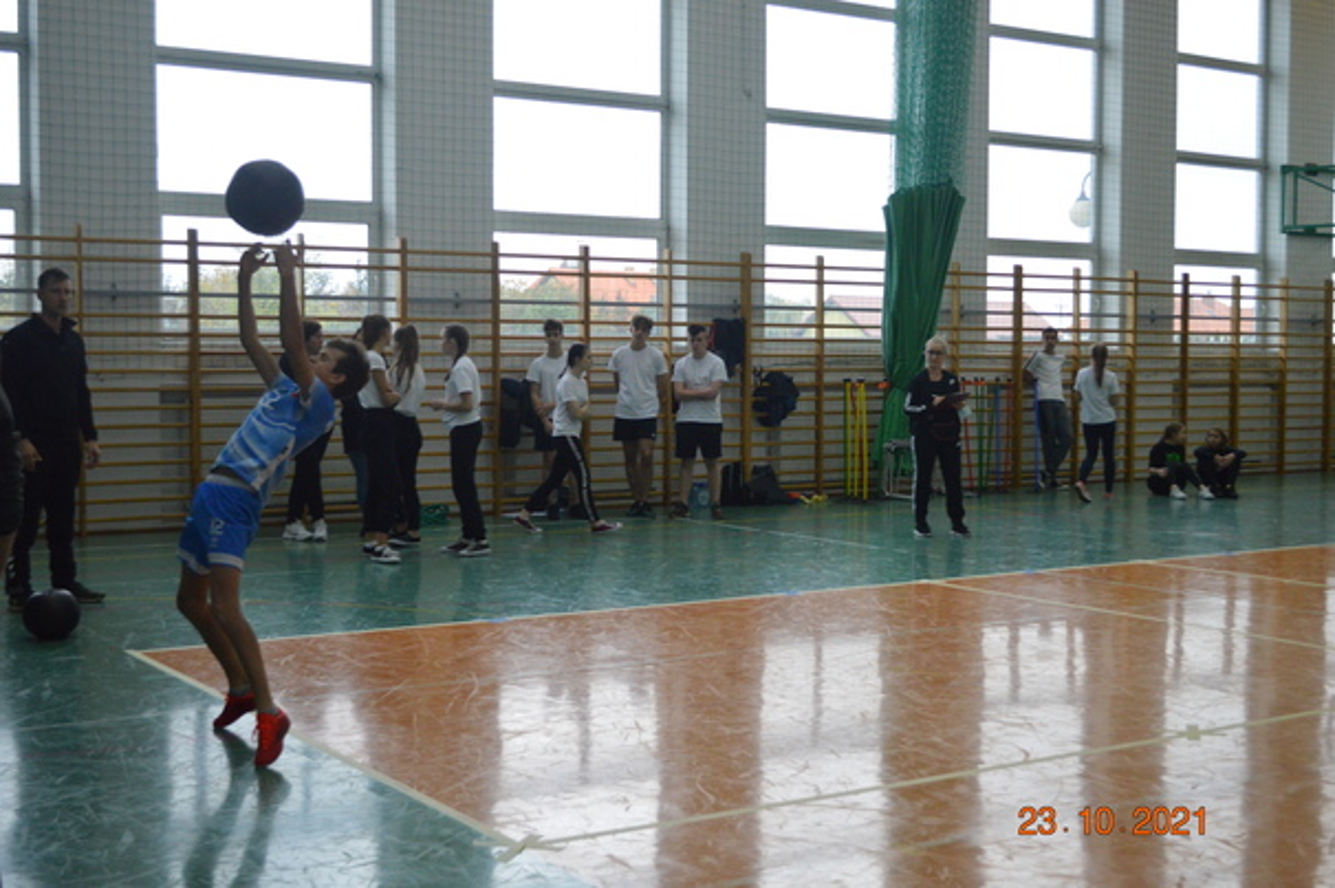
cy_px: 444
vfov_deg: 29.8
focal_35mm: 45
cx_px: 668
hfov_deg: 43.6
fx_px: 1667
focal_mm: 30
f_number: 4.5
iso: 2000
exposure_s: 1/500
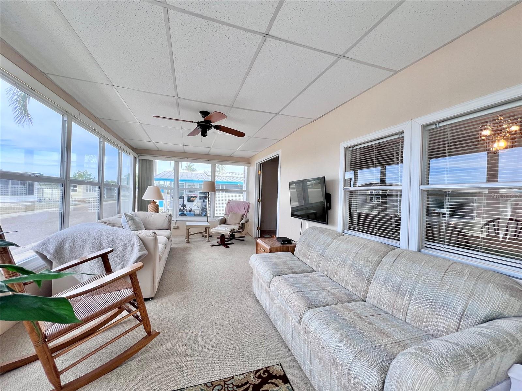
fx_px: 196
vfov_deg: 89.9
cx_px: 261
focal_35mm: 13
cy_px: 196
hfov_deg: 106.2
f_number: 1.8
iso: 32
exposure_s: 1/168
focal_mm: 1.57
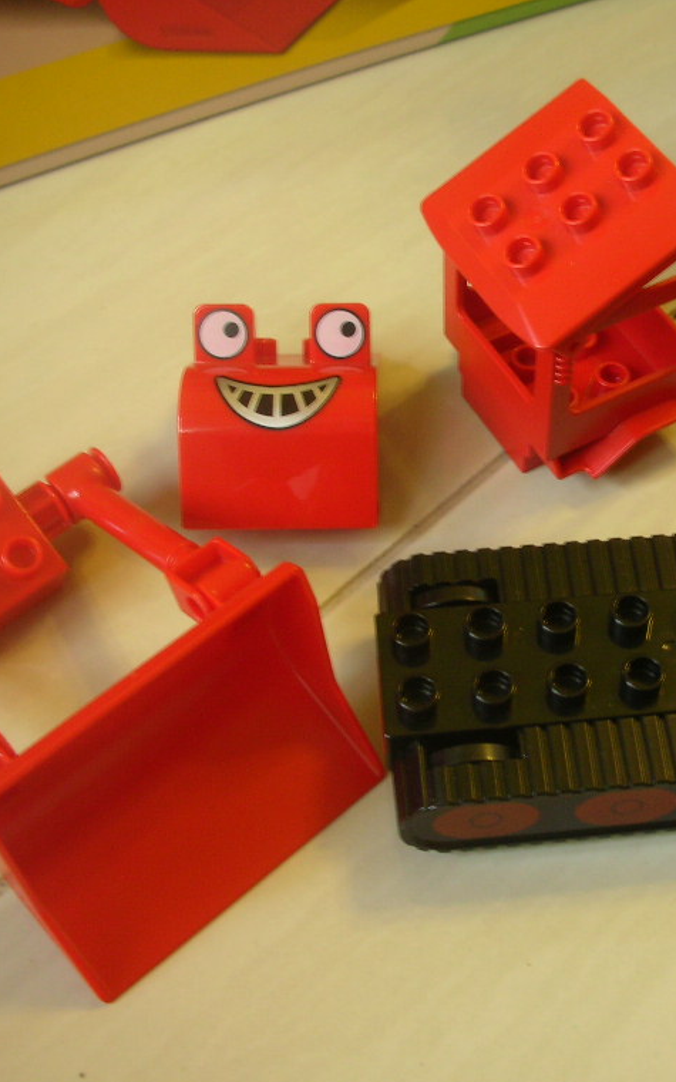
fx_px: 1474
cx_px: 542
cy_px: 545
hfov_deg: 25.4
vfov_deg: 40.3
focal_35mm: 50
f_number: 3
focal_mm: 5.8
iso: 50
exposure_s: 1/4.8
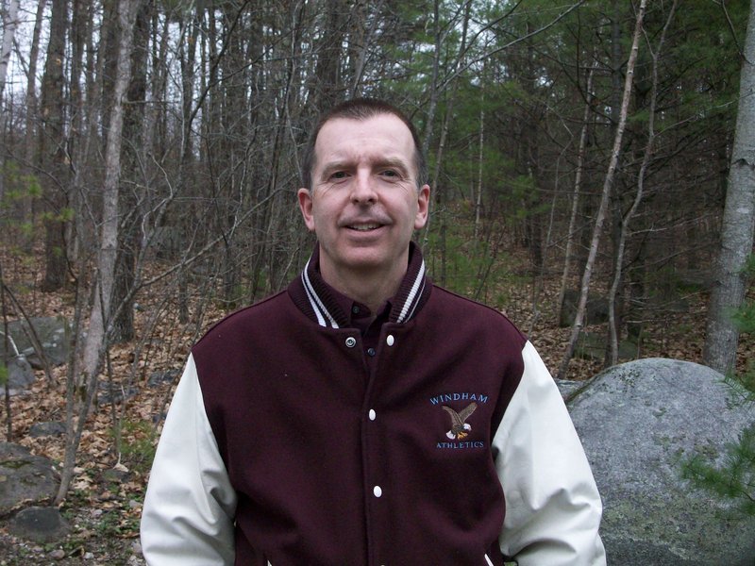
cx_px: 378
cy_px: 283
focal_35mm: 53
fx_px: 1156
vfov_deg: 27.5
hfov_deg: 36.2
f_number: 3.6
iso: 160
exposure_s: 1/109
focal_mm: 8.8
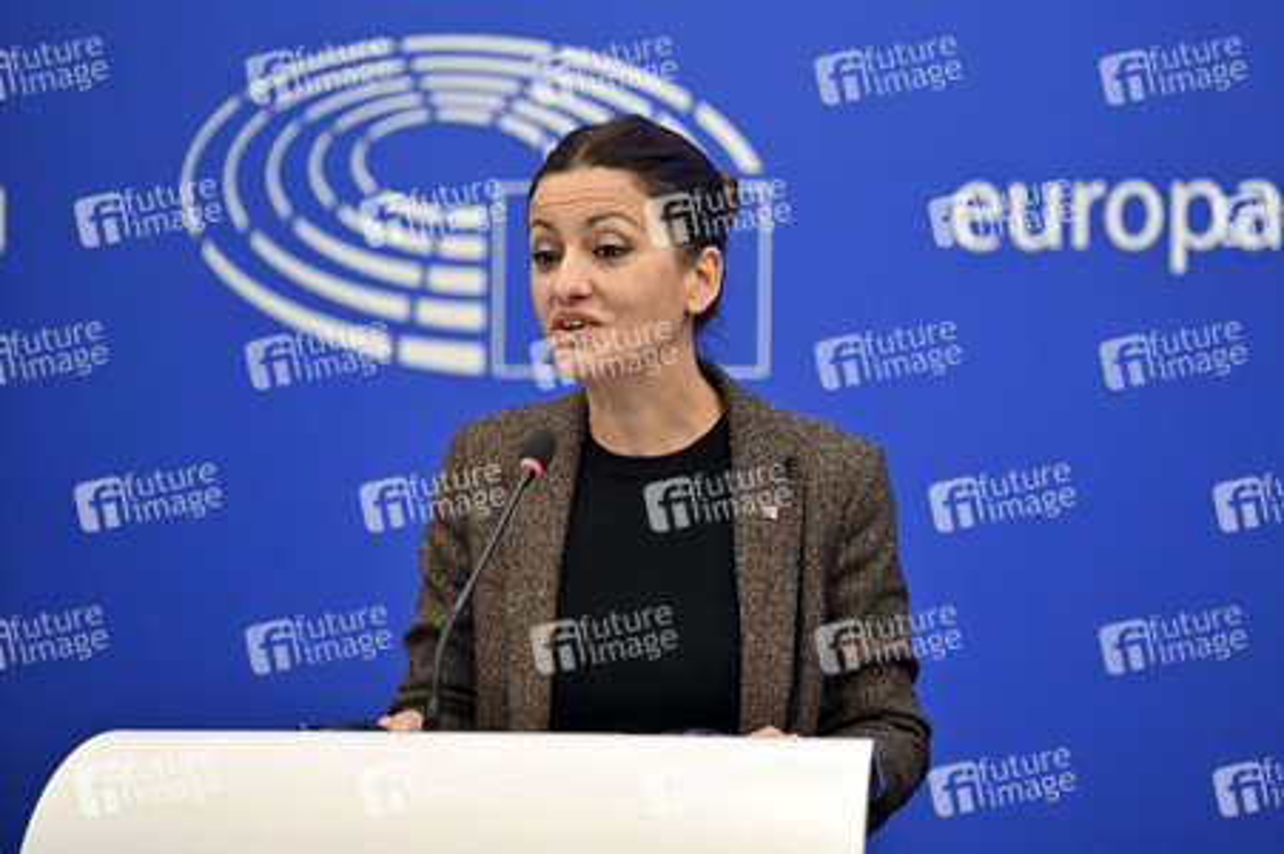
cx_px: 642
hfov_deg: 14.2
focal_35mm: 145
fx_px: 5168
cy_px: 427
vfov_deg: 9.4
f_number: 2.8
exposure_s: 1/160
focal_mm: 145
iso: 640
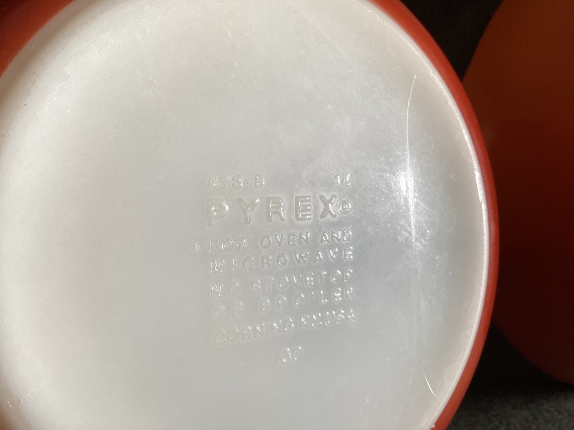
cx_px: 287
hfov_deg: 58.3
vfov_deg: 45.4
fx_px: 514
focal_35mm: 31
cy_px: 215
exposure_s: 1/100
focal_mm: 3.3
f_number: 2.4
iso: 80
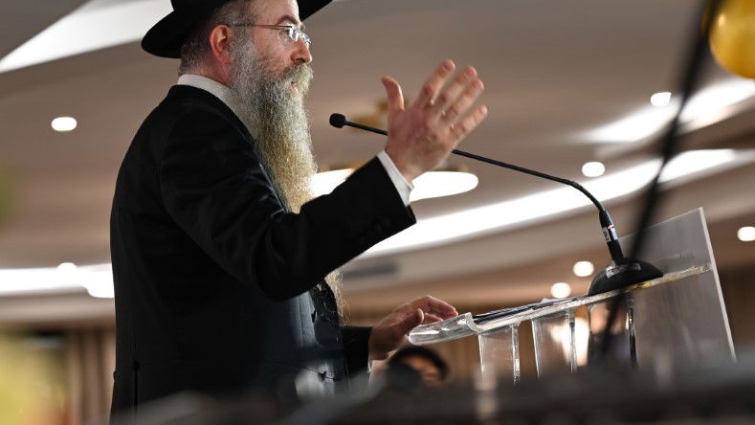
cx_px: 268
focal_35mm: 130
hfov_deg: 16.5
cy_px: 182
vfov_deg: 9.3
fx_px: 2603
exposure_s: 1/125
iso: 640
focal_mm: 85
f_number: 2.8
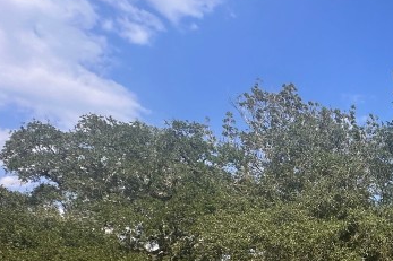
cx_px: 494
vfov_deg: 27.6
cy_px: 308
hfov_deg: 34.3
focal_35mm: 43
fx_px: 469
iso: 50
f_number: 2.2
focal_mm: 2.22
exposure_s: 1/1033
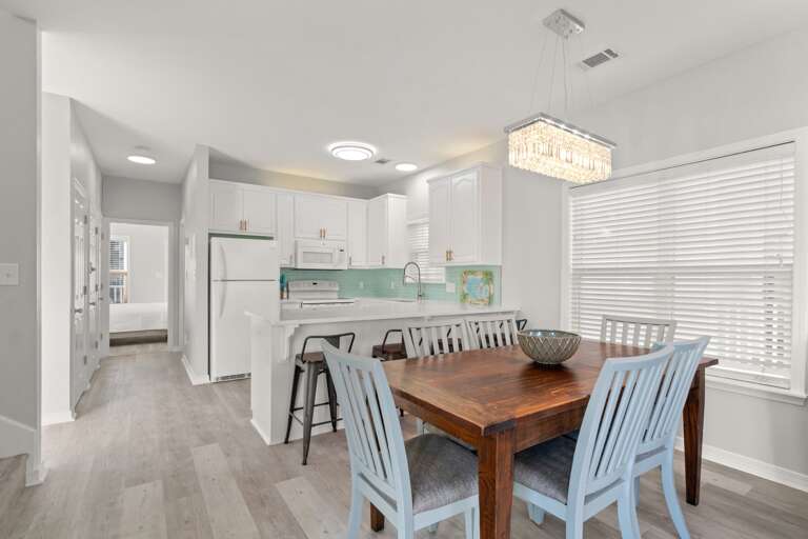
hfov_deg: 95.0
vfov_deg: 72.1
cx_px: 404
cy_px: 270
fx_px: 370
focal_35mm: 16
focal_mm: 11
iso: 800
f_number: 8
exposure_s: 1/5
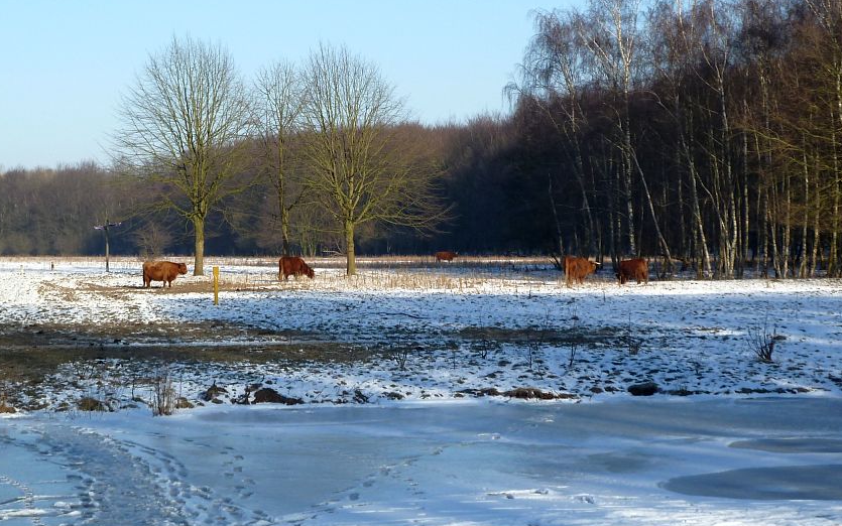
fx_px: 1997
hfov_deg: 23.8
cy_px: 212
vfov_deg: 15.0
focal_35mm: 87
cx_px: 411
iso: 80
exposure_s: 1/400
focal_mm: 11
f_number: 4.1
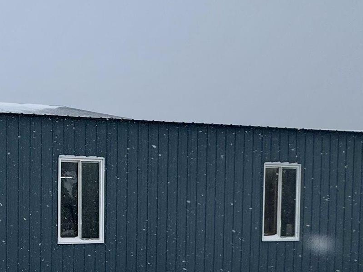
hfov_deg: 28.6
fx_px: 566
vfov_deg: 25.8
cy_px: 265
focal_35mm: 54
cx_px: -118
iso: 40
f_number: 2.2
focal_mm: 2.22
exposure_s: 1/600
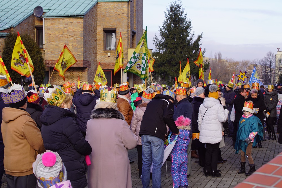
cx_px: 141
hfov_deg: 29.9
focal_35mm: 68
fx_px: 529
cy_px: 94
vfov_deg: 20.2
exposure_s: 1/100
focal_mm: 45
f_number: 7.1
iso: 100
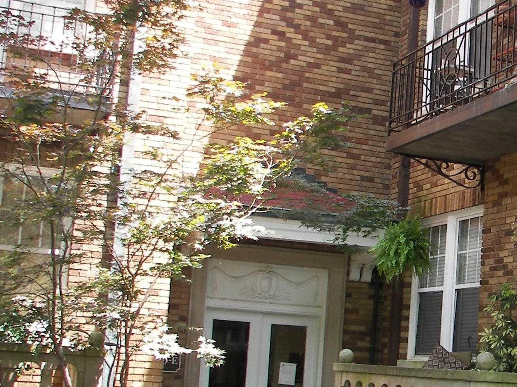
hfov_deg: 26.1
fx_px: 1075
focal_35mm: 72
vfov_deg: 20.4
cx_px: 470
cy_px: 220
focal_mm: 6
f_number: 2.8
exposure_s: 1/60
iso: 50
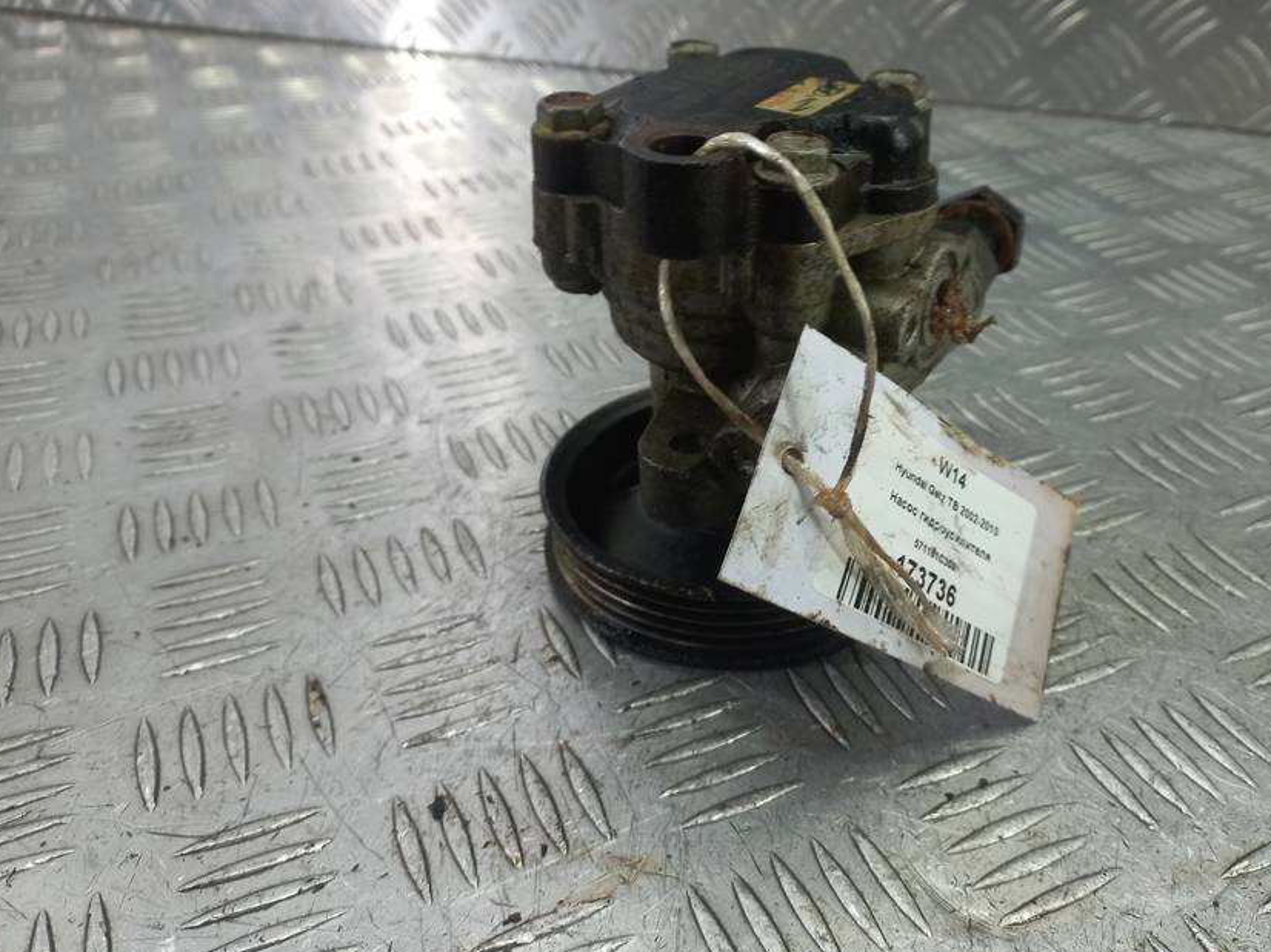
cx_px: 752
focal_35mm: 31
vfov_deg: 45.3
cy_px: 406
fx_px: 1138
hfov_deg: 58.0
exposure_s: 1/50
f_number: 1.8
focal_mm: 4.6
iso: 64
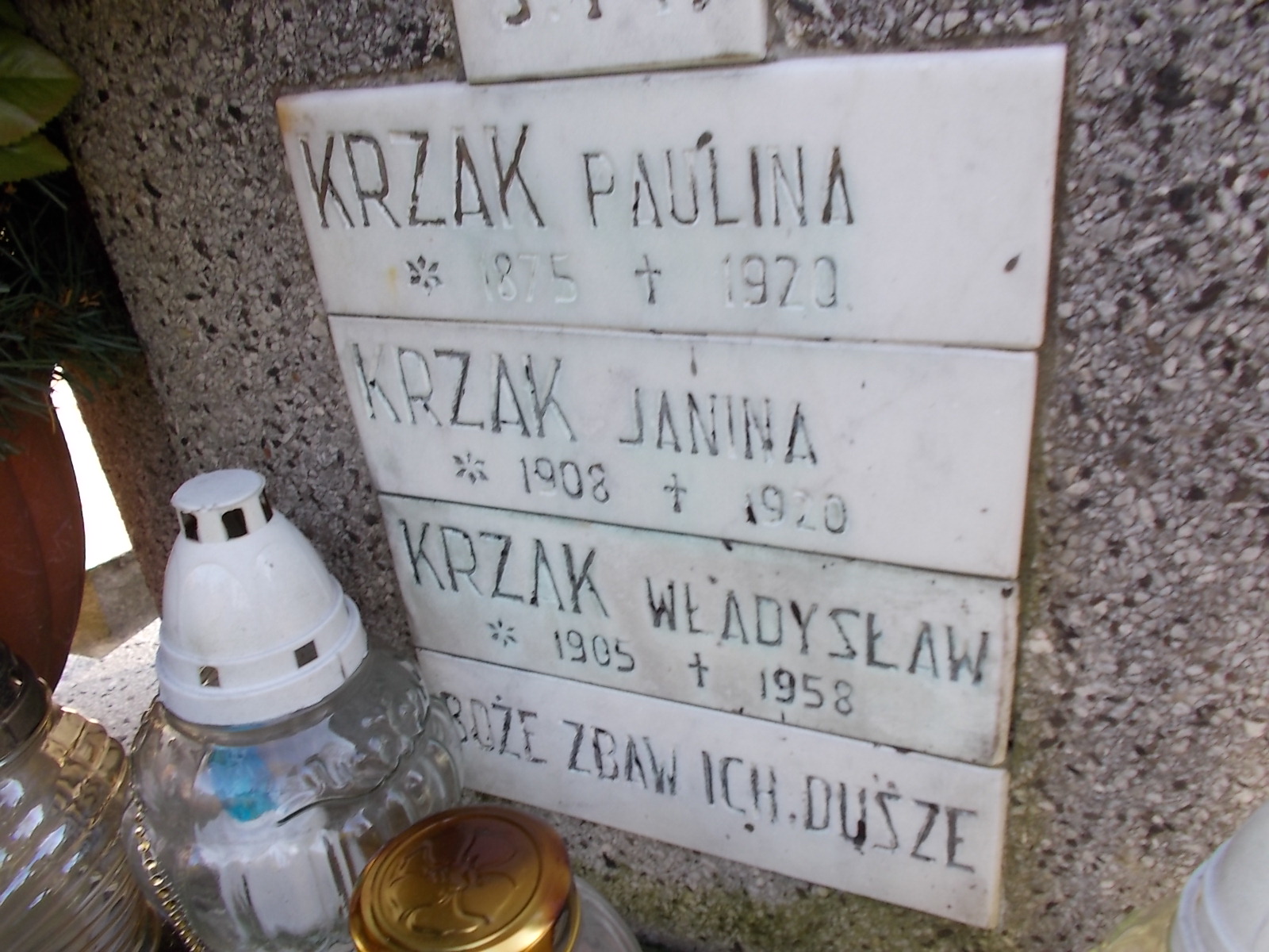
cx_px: 634
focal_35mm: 30
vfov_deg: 46.8
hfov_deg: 60.0
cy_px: 476
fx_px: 1100
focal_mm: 5.3
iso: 80
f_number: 3.4
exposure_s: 1/80
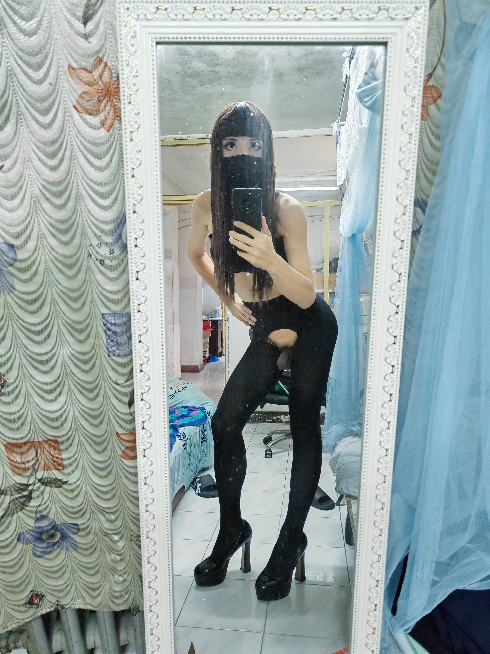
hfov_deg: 51.4
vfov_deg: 65.3
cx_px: 245
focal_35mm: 27
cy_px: 327
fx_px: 510
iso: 1250
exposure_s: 1/33
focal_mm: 5.52
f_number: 1.9
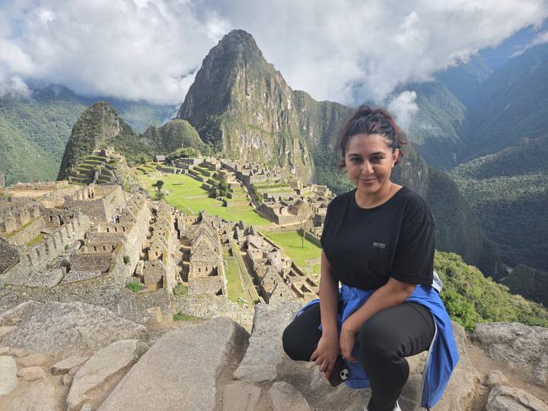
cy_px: 206
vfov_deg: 58.9
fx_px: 364
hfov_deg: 73.9
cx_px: 274
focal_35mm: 23
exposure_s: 1/3300
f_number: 1.8
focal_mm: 5.4
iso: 80
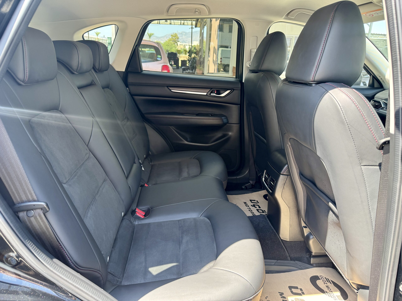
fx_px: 279
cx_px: 201
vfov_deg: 56.8
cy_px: 150
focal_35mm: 24
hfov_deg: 71.6
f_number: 1.78
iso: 100
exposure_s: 1/133
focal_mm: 6.76
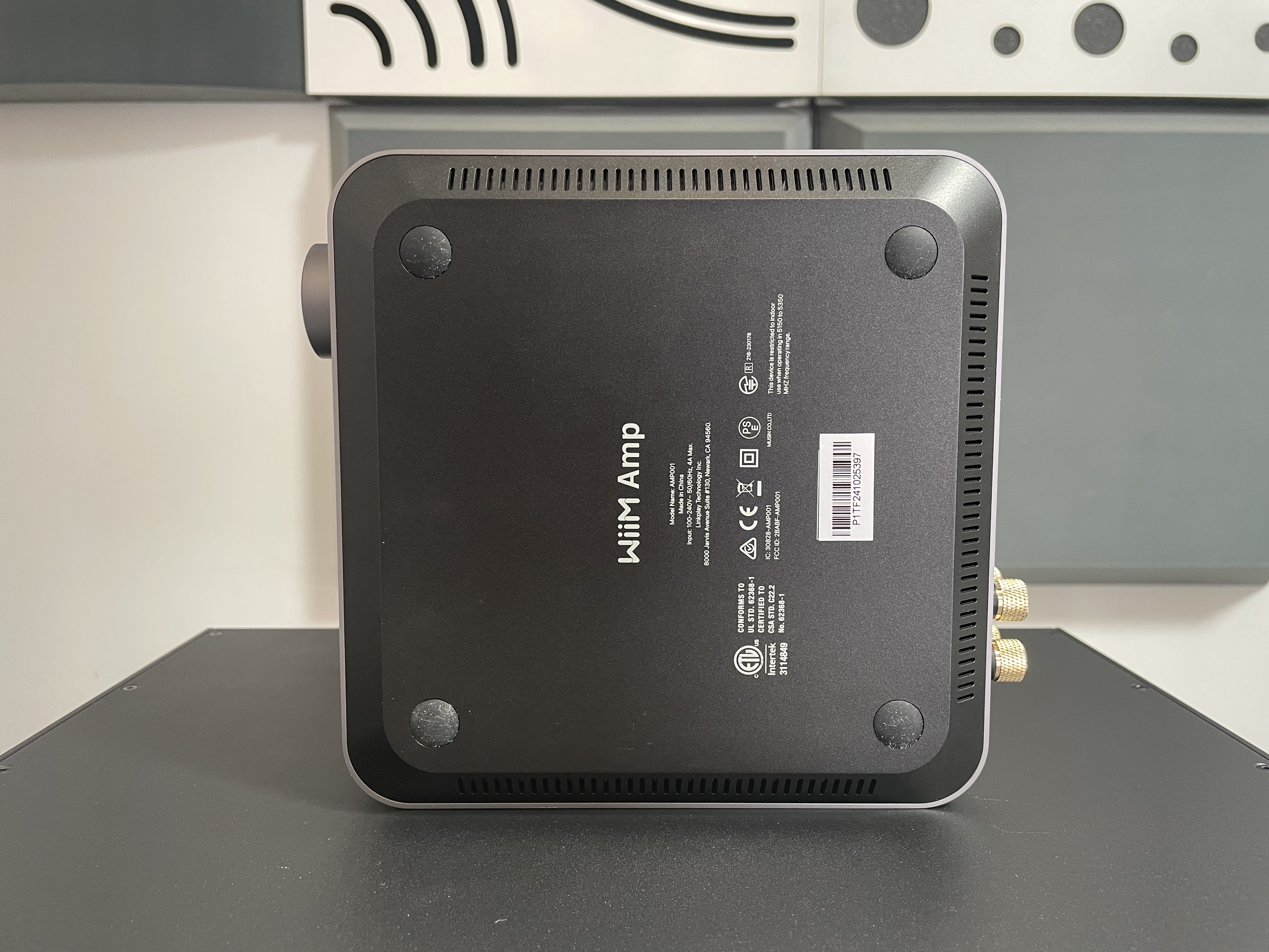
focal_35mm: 26
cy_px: 476
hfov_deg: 67.3
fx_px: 953
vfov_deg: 53.1
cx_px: 634
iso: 125
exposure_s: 1/50
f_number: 1.6
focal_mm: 4.2
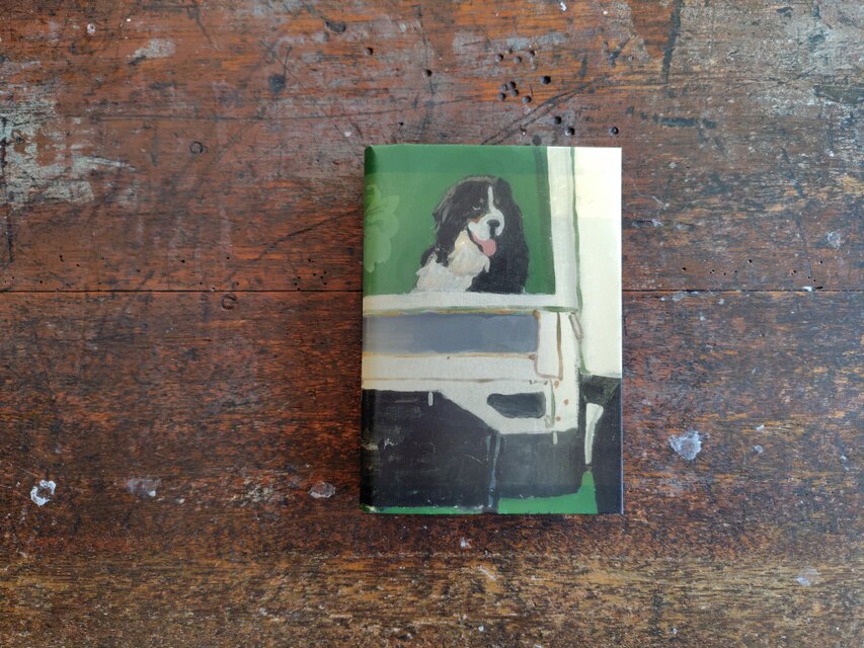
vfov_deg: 58.9
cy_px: 324
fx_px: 574
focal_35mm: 23
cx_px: 432
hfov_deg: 73.9
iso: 191
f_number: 1.9
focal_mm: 5.6
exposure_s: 1/120
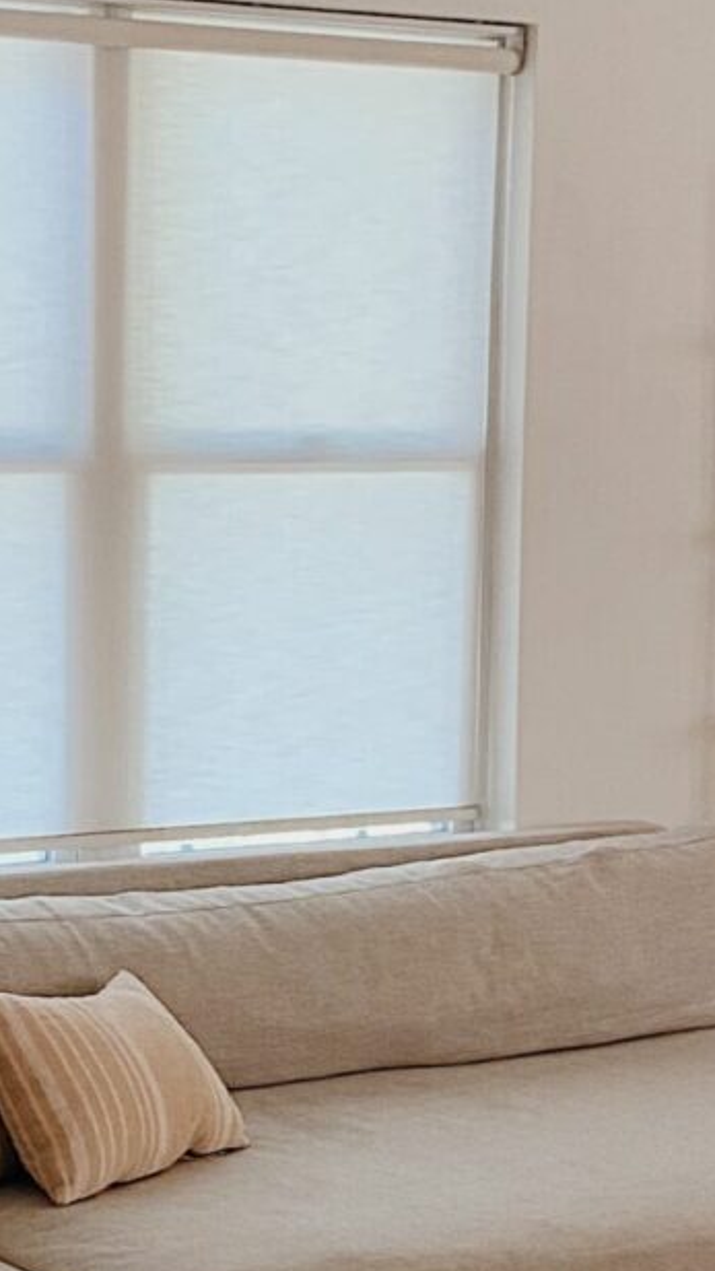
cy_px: 768
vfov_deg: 22.6
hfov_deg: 12.7
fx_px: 3169
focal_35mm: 94
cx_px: 29
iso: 320
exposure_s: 1/60
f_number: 1.8
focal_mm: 4.25
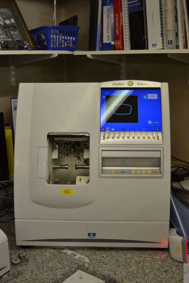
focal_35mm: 42
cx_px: 94
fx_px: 331
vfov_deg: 46.4
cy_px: 142
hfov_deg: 31.9
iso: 400
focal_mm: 28
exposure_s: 1/50
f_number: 4.5
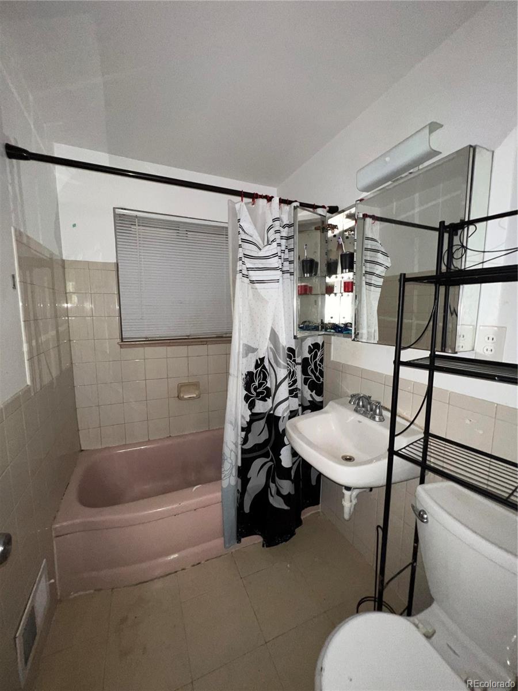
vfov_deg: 106.2
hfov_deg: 89.9
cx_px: 259
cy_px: 346
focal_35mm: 13
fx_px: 259
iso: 125
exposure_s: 1/44
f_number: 1.8
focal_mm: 1.57
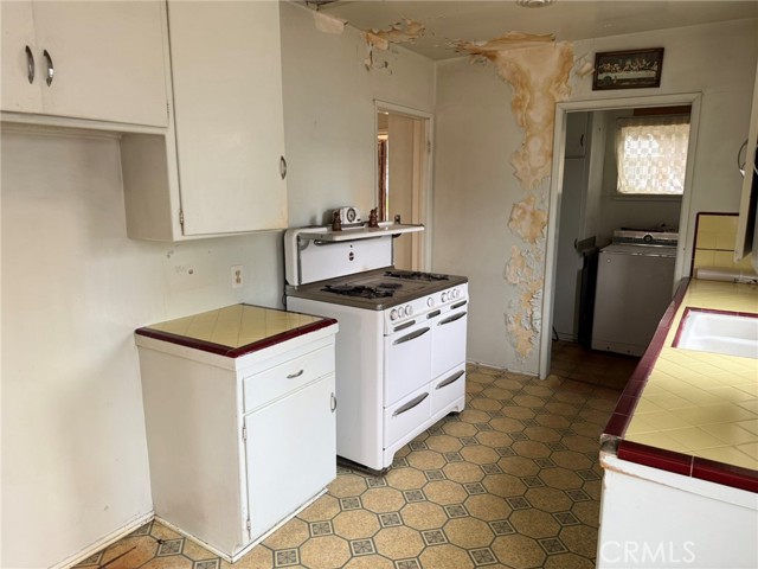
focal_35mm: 24
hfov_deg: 71.6
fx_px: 526
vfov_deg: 56.8
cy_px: 284
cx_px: 379
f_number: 1.78
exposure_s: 1/121
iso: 160
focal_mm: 6.76
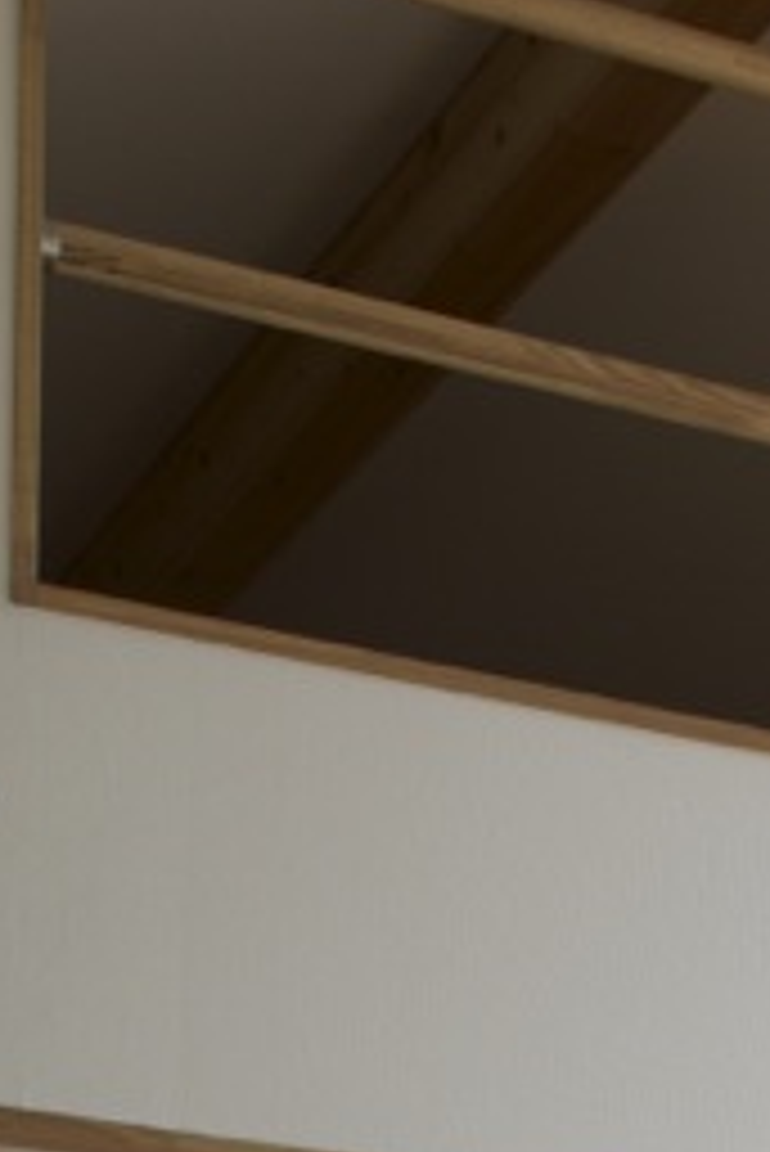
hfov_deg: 9.6
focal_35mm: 135
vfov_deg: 13.2
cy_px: 2277
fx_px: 4325
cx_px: 1466
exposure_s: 1/25
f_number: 5.6
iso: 100
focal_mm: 18
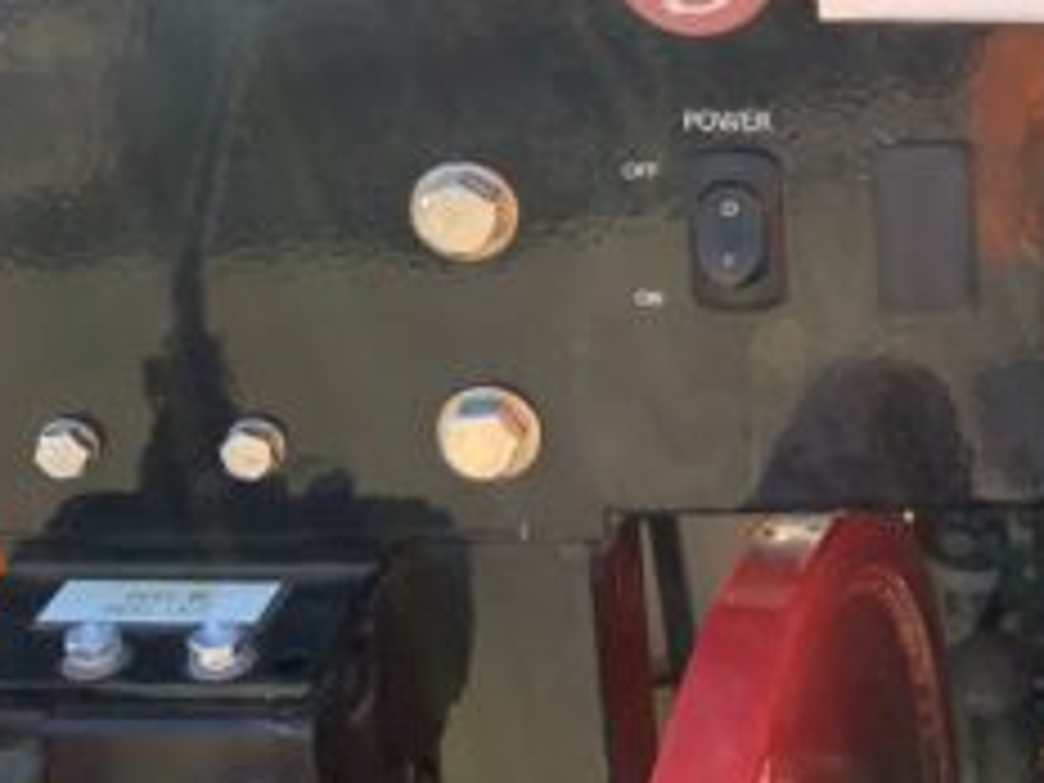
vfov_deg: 17.8
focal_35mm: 80
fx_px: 2413
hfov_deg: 22.6
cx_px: 1238
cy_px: -72
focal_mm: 3
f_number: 1.8
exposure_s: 1/292
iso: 16
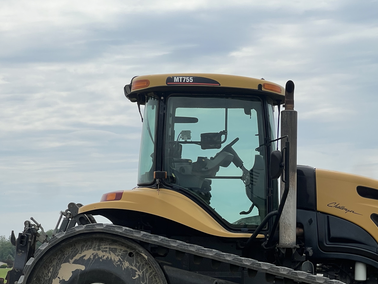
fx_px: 1343
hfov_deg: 16.0
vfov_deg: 12.0
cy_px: 220
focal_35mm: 123
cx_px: 266
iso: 32
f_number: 2.8
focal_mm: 9
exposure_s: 1/1468
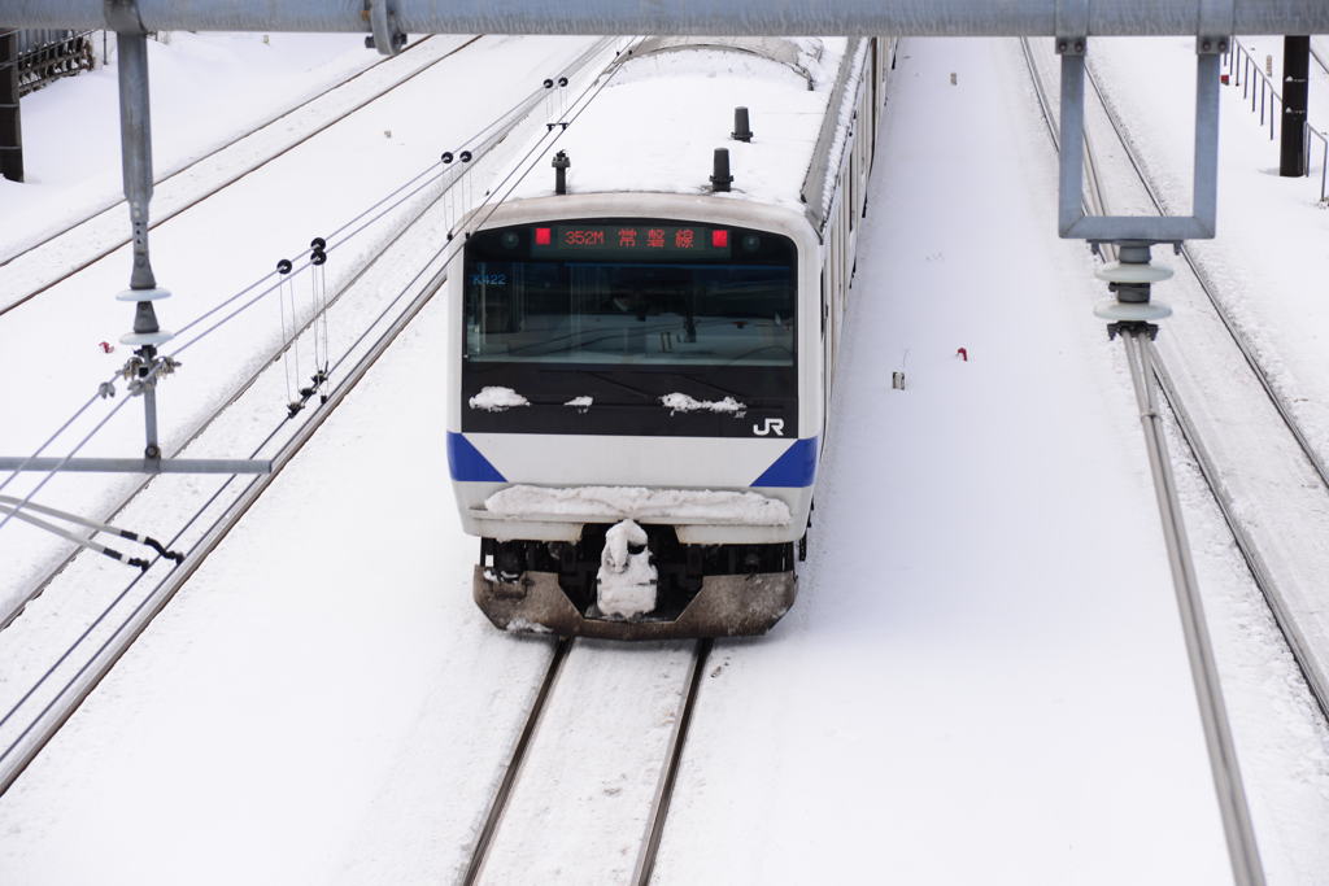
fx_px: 3877
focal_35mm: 105
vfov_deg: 13.0
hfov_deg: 19.5
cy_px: 443
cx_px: 664
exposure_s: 1/250
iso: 100
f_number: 8
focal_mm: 105
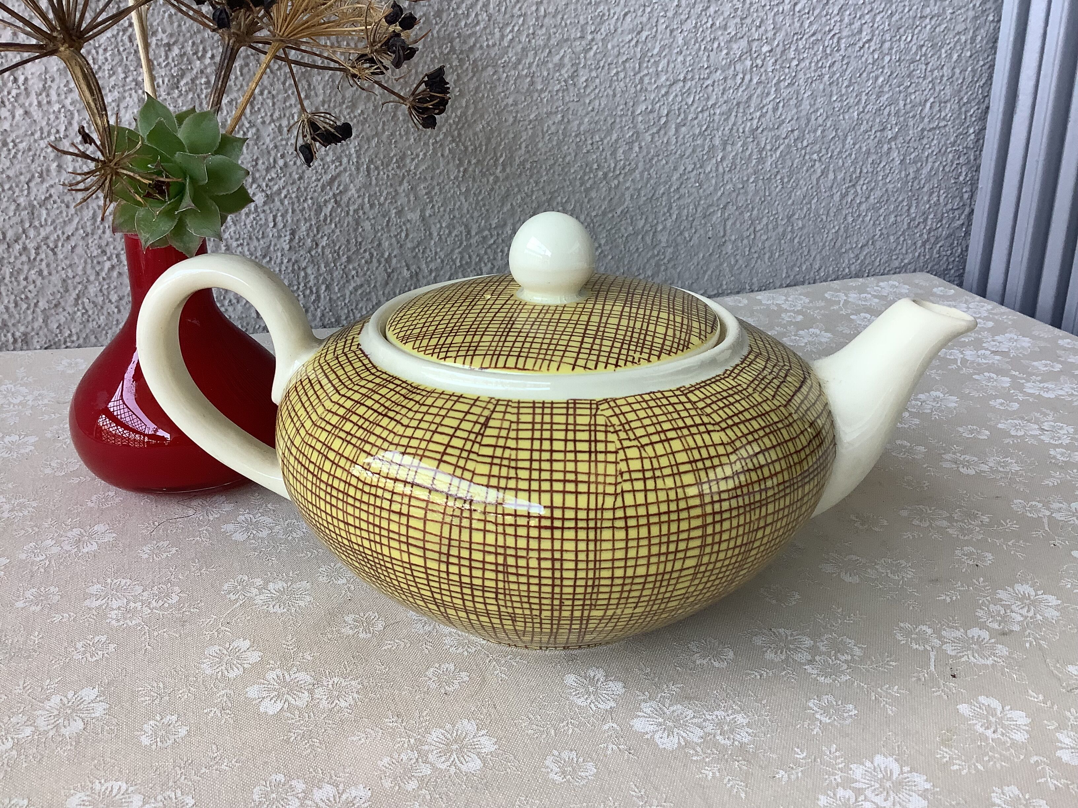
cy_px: 404
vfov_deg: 45.4
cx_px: 539
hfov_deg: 58.4
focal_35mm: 31
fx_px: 965
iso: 64
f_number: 2.4
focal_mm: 3.3
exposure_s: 1/60
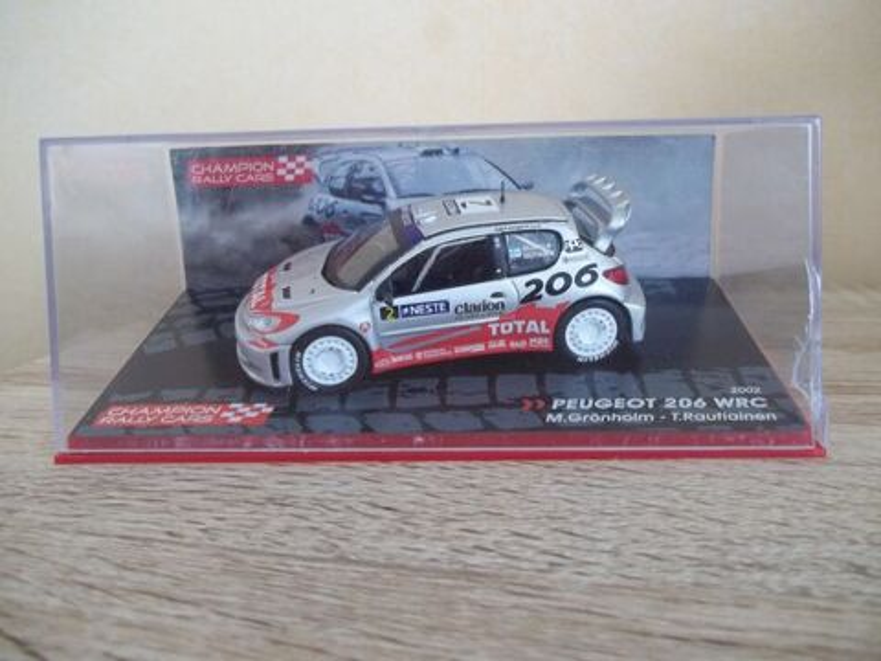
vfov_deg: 44.2
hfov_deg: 56.8
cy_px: 330
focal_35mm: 32
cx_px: 440
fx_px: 814
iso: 160
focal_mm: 5.7
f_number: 2.9
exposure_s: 1/15
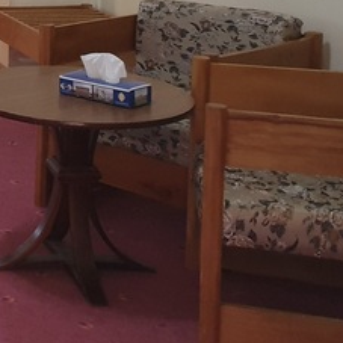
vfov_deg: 18.2
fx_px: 1020
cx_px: -299
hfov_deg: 15.8
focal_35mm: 91
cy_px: -57
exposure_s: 1/50
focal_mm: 4.3
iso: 400
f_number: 2.4
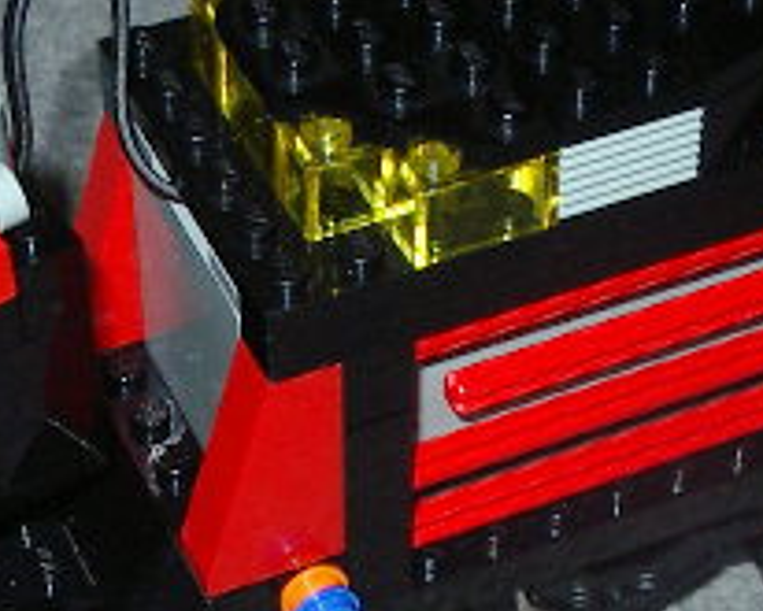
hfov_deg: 16.7
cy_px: 437
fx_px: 2598
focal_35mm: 115
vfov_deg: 13.4
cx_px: 281
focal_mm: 5.8
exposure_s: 1/60
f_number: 4.8
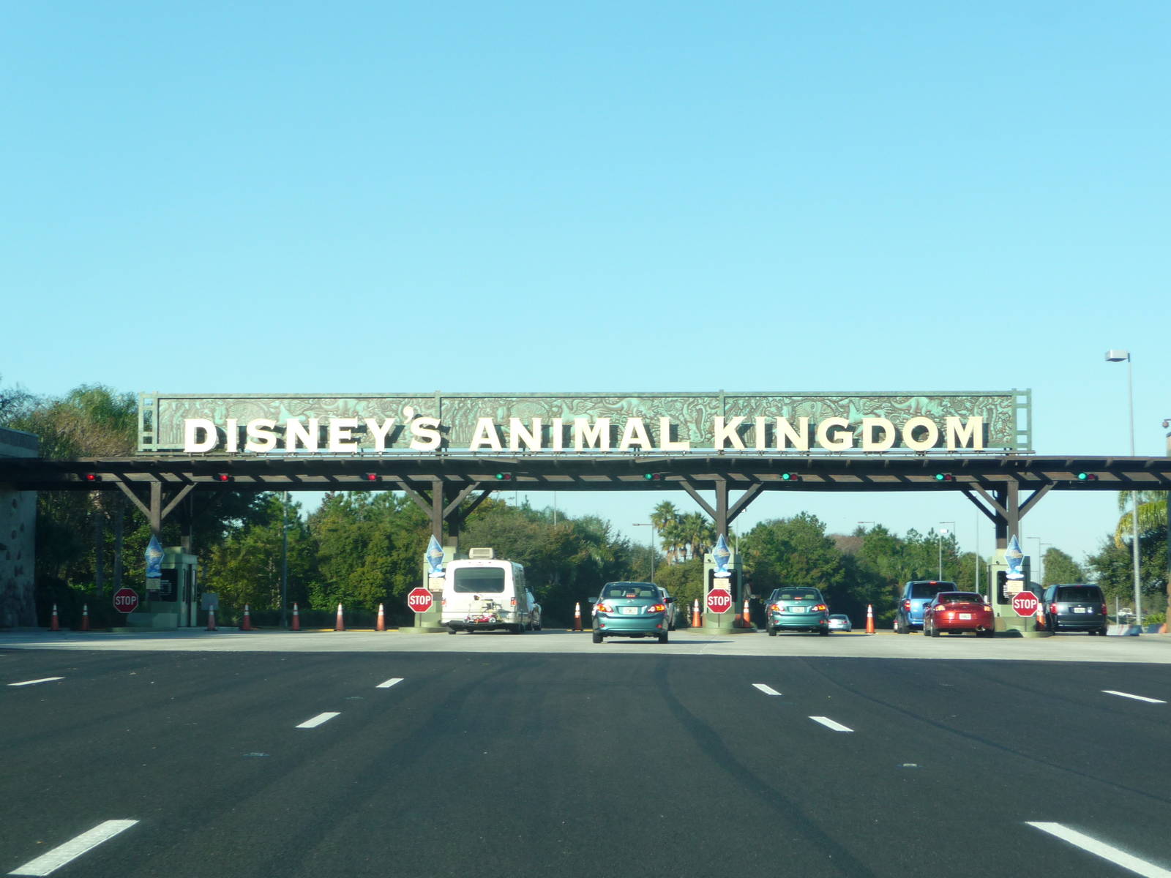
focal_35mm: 77
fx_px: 2605
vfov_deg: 19.1
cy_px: 439
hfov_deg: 25.3
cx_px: 586
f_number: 4.6
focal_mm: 13.1
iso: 100
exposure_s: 1/320
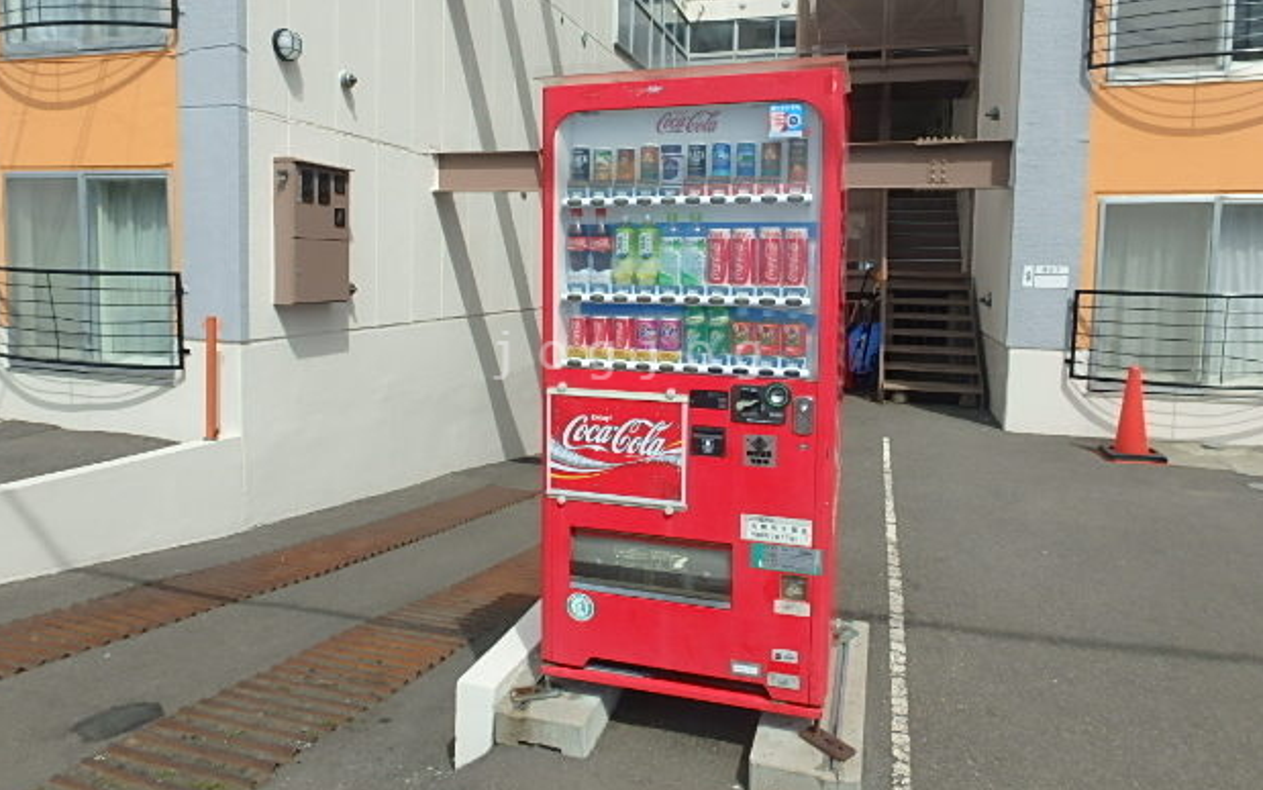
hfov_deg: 77.2
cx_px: 633
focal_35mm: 23
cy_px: 355
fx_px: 792
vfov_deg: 52.9
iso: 125
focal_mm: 3.7
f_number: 6
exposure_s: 1/800
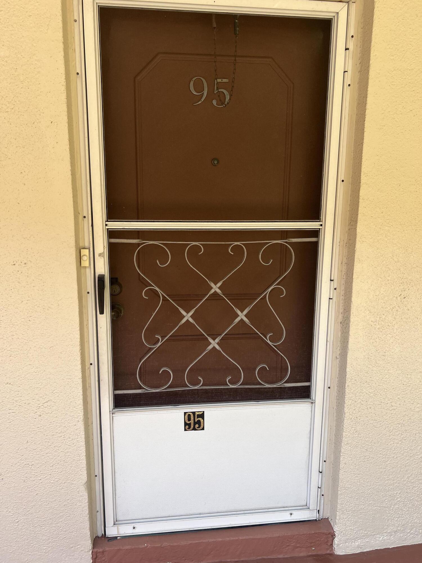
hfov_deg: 53.1
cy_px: 282
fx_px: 423
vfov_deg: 67.3
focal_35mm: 26
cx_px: 211
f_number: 1.5
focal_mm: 5.7
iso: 50
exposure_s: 1/410
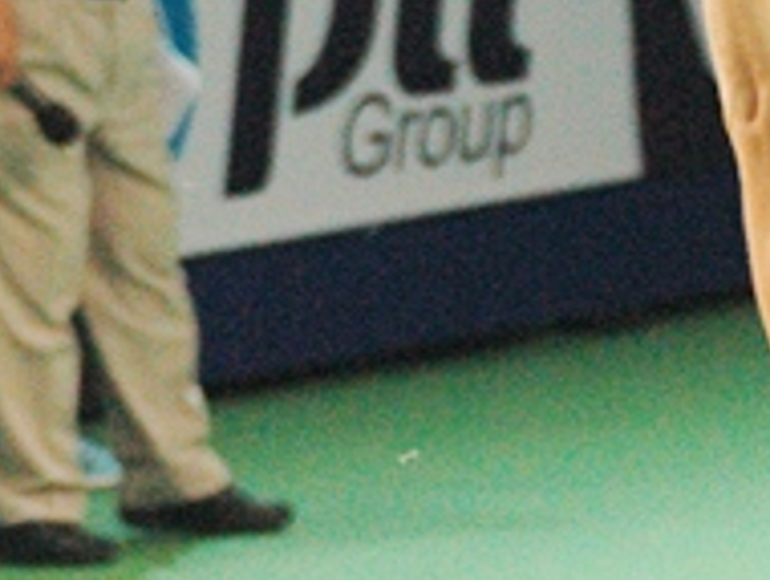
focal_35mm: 602
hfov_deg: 3.3
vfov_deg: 2.5
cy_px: 199
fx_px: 13416
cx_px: 1106
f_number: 4.8
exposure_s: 1/200
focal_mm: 145
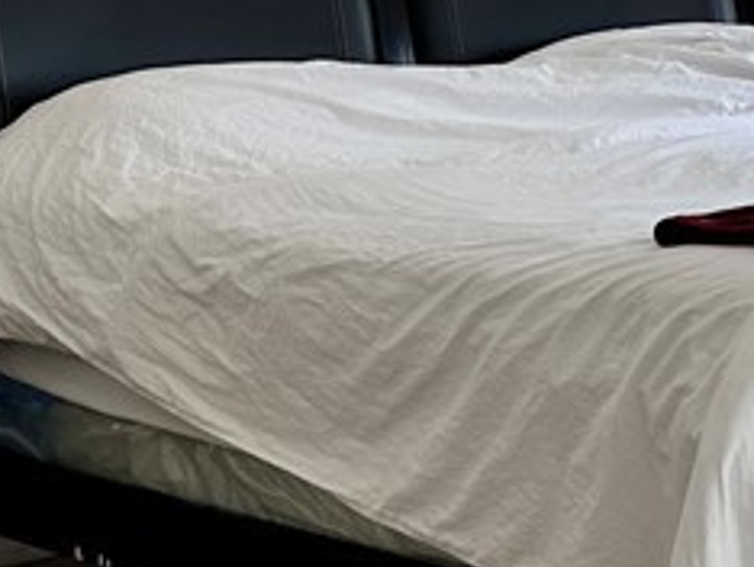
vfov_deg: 13.9
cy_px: -32
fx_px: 2289
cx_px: 1476
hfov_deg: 15.3
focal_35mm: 105
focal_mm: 6.86
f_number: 1.78
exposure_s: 1/120
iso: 64
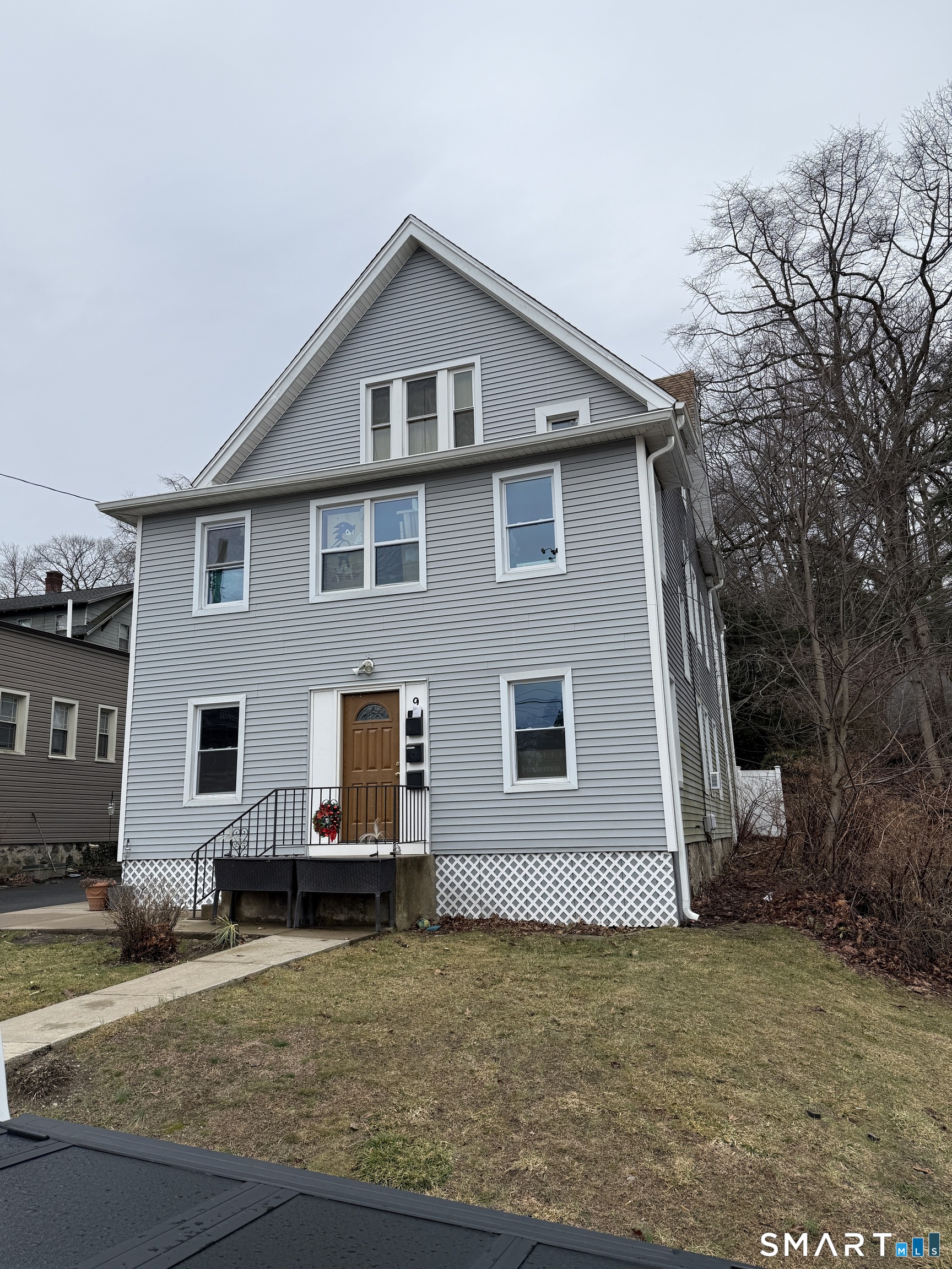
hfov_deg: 56.8
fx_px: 880
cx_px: 476
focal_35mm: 24
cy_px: 634
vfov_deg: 71.6
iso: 80
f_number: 1.78
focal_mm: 6.76
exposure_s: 1/2000
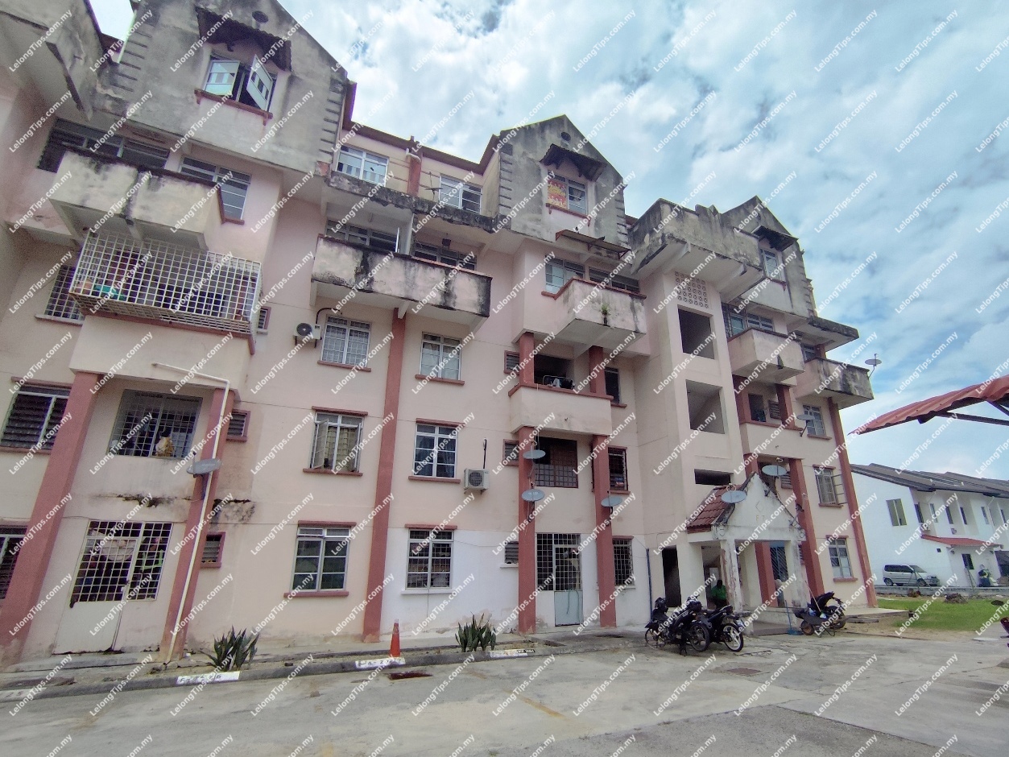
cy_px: 378
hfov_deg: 94.5
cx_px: 504
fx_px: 466
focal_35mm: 16
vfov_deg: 78.1
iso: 50
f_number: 2.2
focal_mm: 1.65
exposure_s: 1/3940
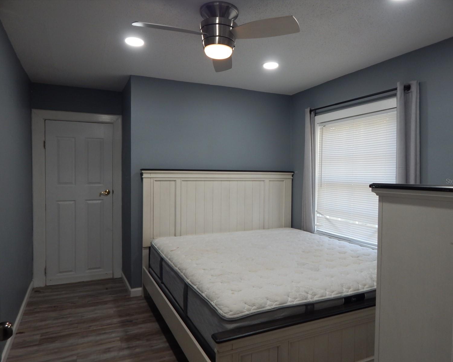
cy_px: 181
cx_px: 232
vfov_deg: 60.9
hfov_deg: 72.6
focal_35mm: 23
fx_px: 308
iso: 125
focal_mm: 4
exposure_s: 1/30
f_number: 3
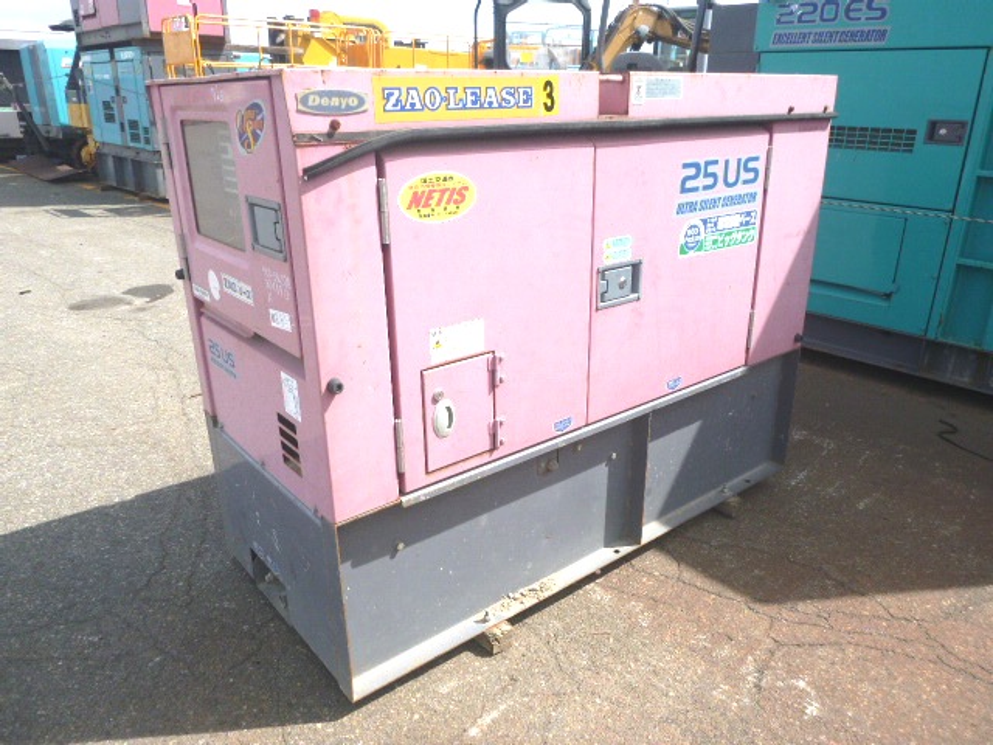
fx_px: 717
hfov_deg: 69.4
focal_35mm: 25
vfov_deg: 54.9
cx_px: 496
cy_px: 372
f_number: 3.9
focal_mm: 4.5
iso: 100
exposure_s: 1/400
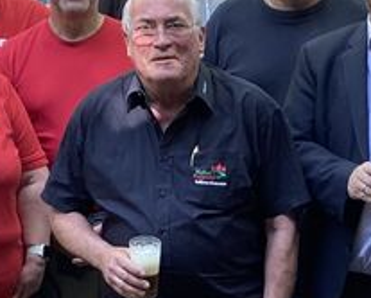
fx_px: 1495
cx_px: 279
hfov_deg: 14.1
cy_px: 343
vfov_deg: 11.2
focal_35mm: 136
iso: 100
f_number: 1.8
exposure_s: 1/122
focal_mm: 4.25
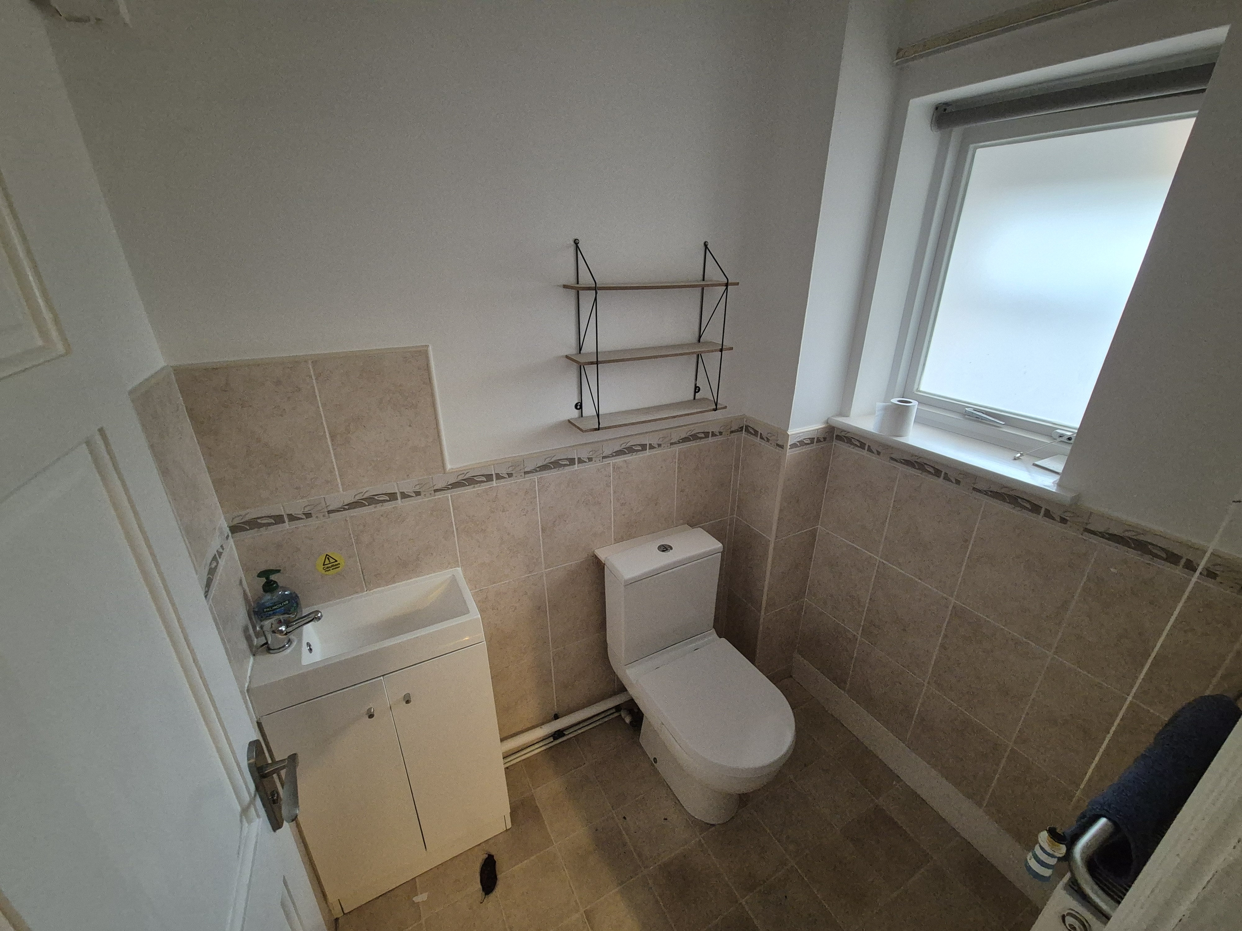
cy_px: 466
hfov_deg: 106.2
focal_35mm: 13
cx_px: 621
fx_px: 466
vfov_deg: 89.9
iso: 1250
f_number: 2.2
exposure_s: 1/50
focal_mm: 2.2
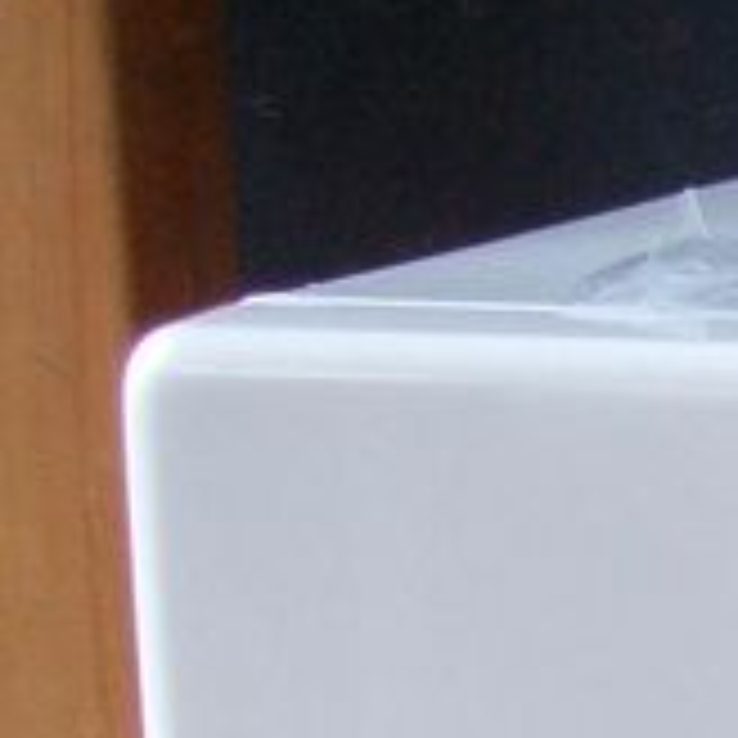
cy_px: 1562
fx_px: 4149
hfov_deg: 8.5
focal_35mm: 172
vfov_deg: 9.4
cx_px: 2214
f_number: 2.9
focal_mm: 5.7
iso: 159
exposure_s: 1/40
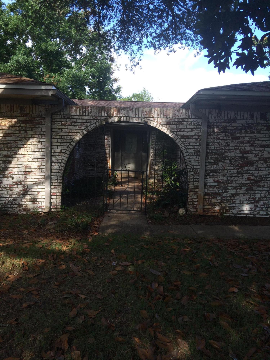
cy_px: 180
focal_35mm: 29
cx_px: 135
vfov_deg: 61.7
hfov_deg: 48.2
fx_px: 302
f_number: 2.2
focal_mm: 4.15
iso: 32
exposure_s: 1/423
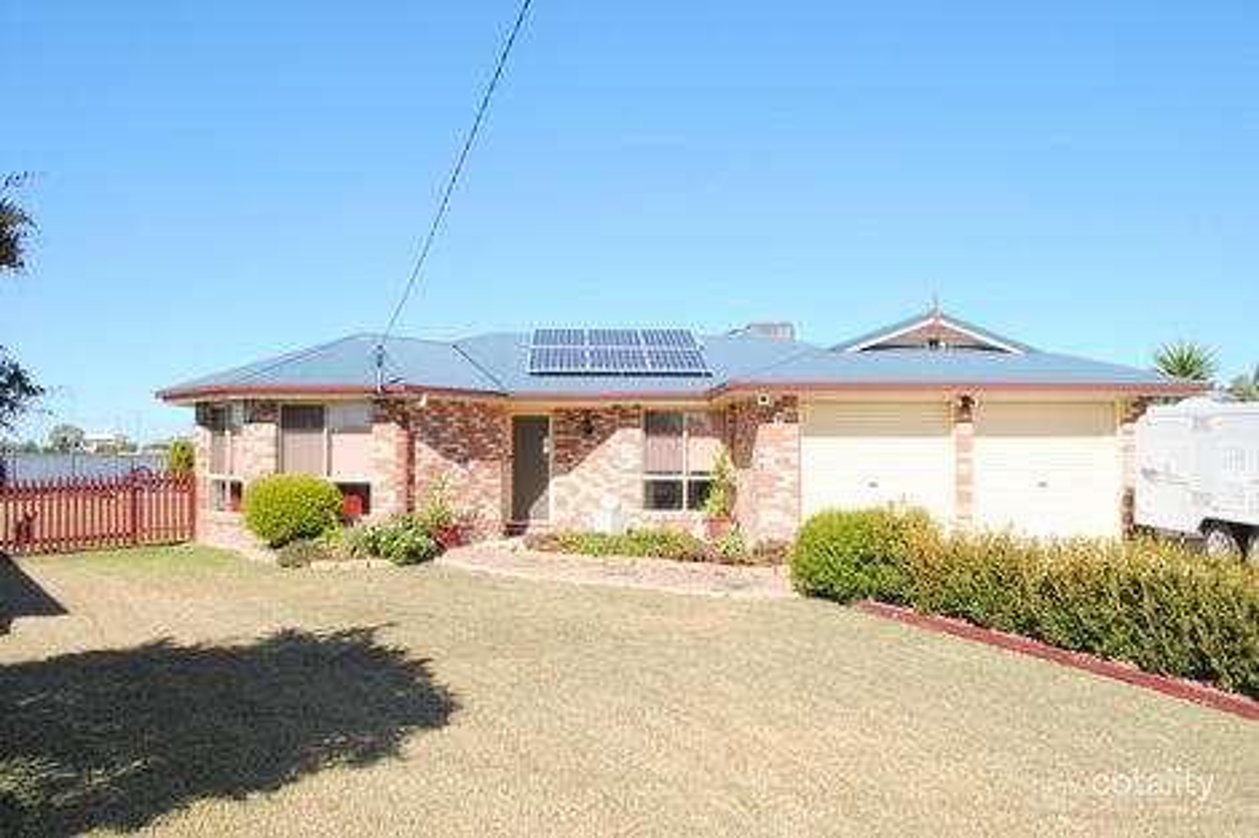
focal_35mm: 27
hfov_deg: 67.4
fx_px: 944
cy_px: 419
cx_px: 630
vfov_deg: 47.9
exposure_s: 1/200
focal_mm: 18
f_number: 10
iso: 100
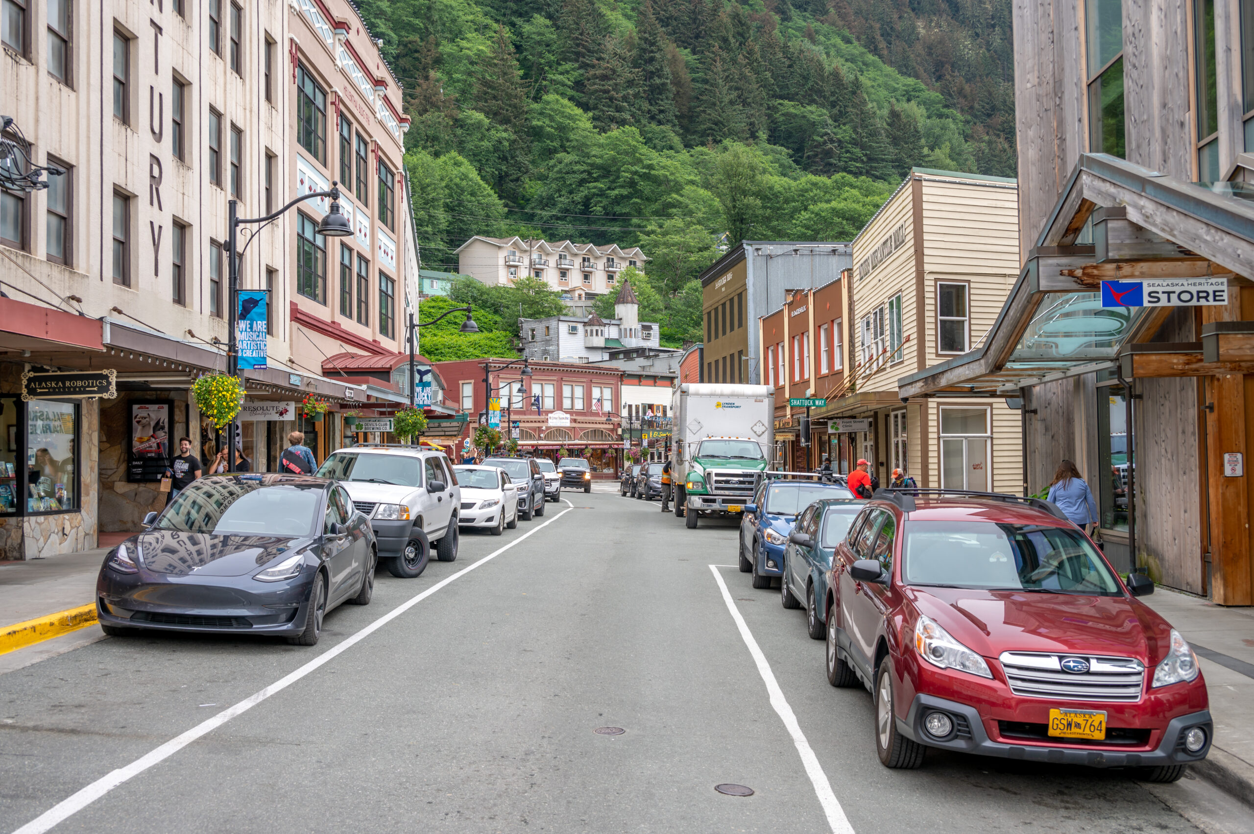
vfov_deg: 35.9
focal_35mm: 37
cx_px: 627
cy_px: 417
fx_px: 1288
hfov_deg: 51.9
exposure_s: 1/160
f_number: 6.3
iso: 100
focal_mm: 37
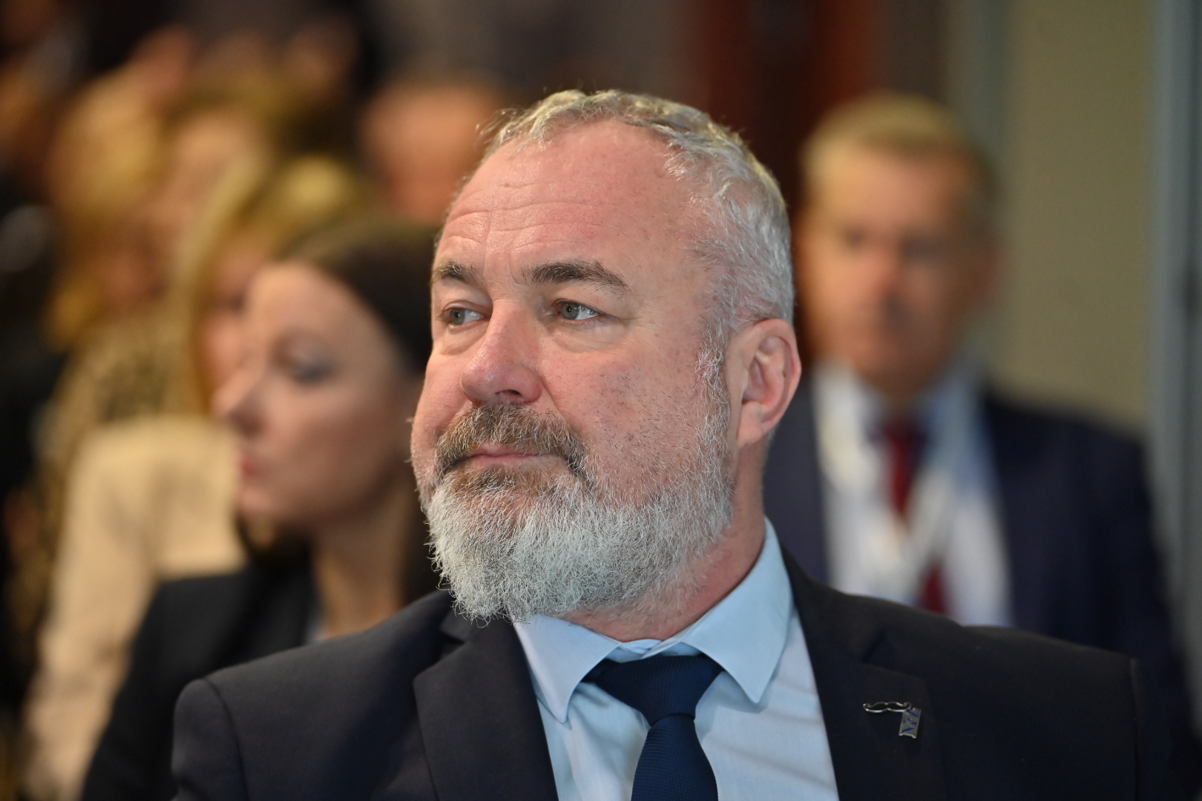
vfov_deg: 9.8
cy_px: 400
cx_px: 601
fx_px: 4674
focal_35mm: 140
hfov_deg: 14.7
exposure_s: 1/250
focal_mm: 140
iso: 2000
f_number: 2.8
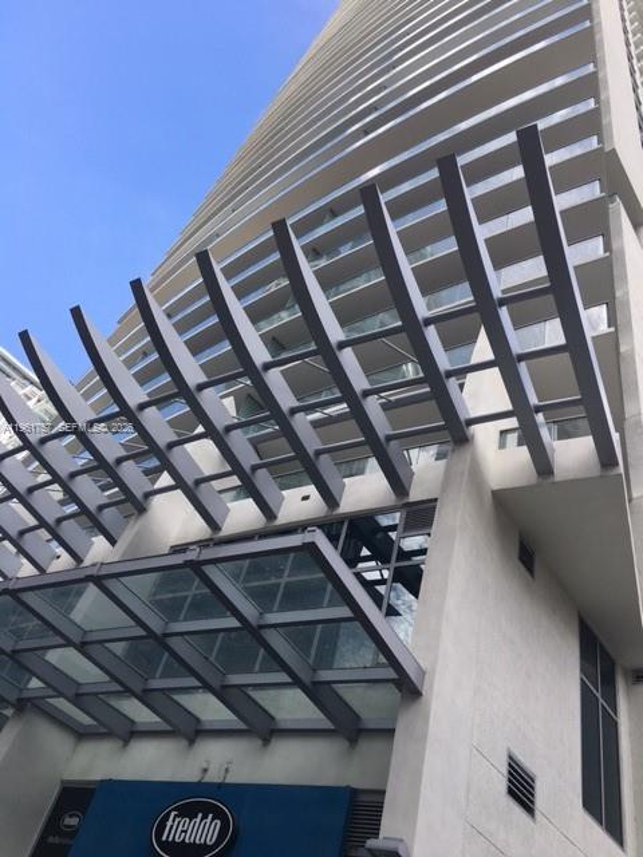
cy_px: 428
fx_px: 718
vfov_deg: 61.7
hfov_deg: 48.2
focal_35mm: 29
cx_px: 322
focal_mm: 4.15
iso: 25
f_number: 2.2
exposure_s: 1/545
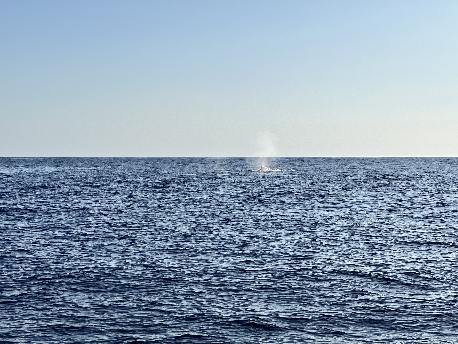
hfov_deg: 25.3
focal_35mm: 77
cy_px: 172
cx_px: 229
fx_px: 1019
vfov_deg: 19.1
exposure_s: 1/2801
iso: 32
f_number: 2.8
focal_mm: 9
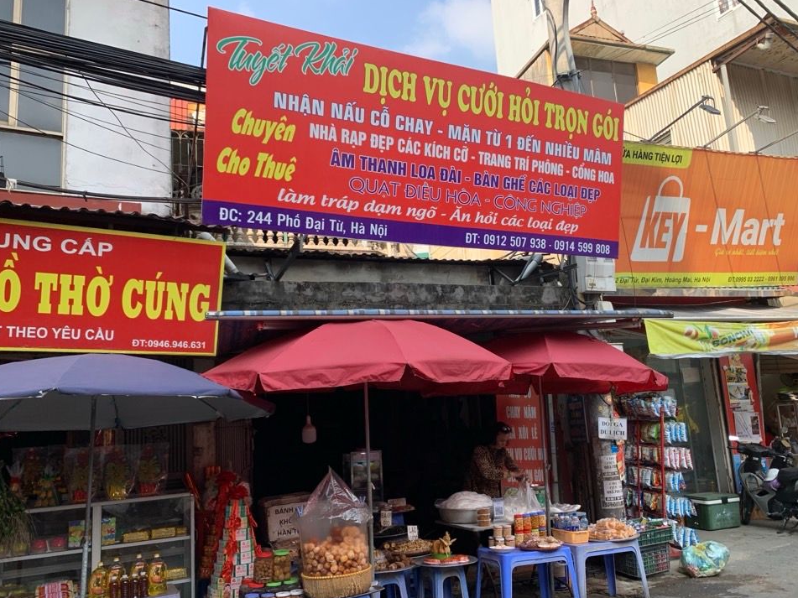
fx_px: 645
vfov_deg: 49.7
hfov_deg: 63.4
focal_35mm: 28
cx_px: 424
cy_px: 319
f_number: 1.8
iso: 25
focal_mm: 4.25
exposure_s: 1/488
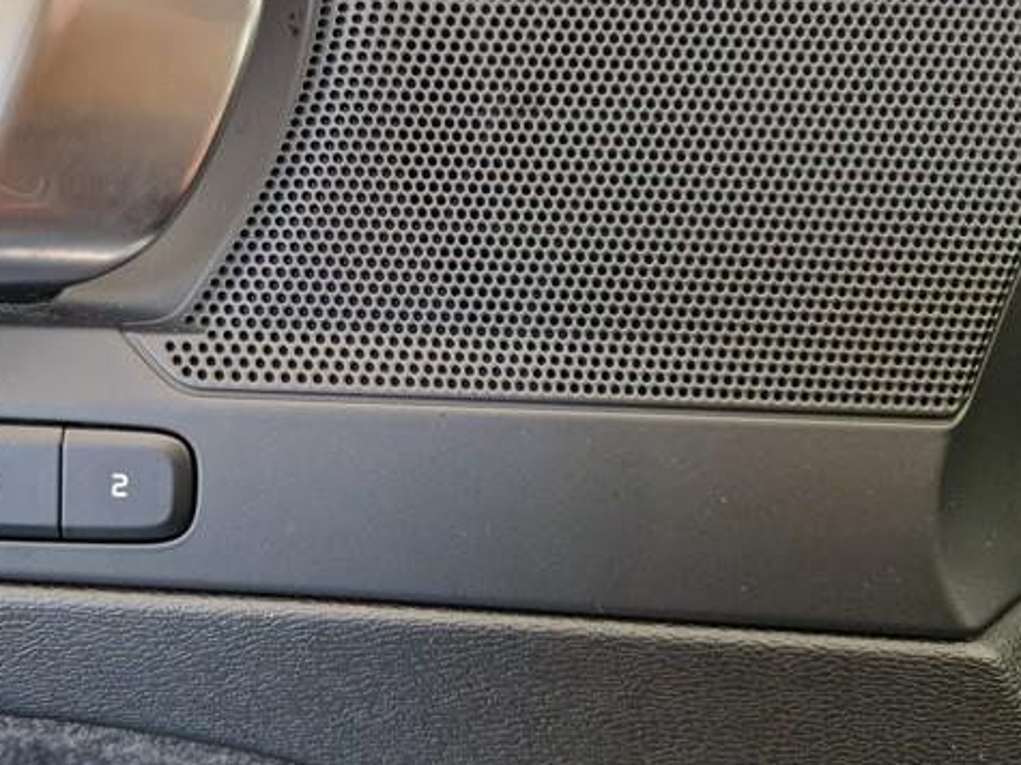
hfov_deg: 57.6
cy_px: 400
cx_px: 380
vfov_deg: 45.4
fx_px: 914
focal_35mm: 31
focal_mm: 5.4
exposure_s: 1/100
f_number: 1.8
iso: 640
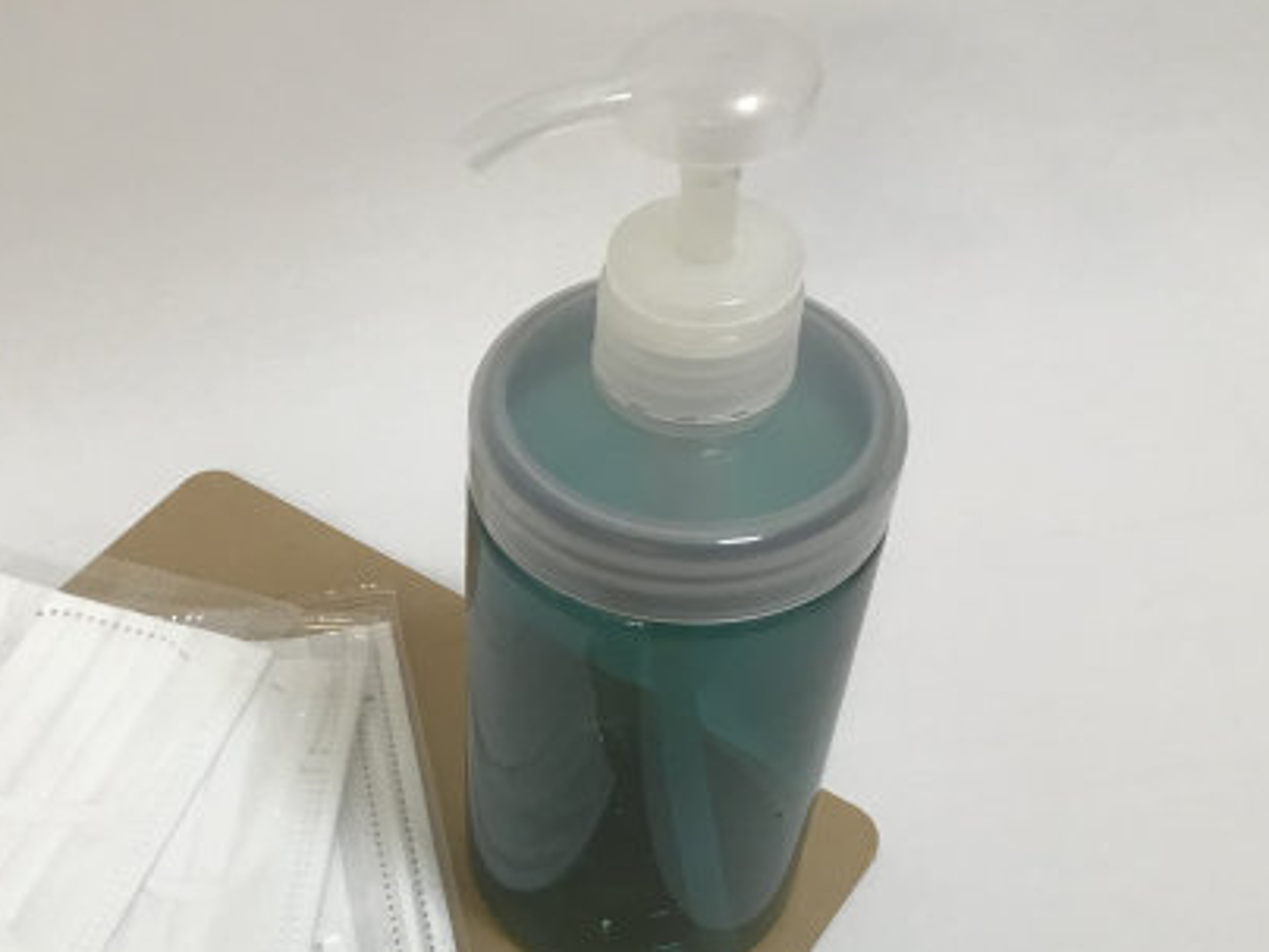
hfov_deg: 39.6
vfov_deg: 30.7
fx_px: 1723
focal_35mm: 47
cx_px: 361
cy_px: 608
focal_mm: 3.3
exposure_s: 1/30
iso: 100
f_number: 2.4
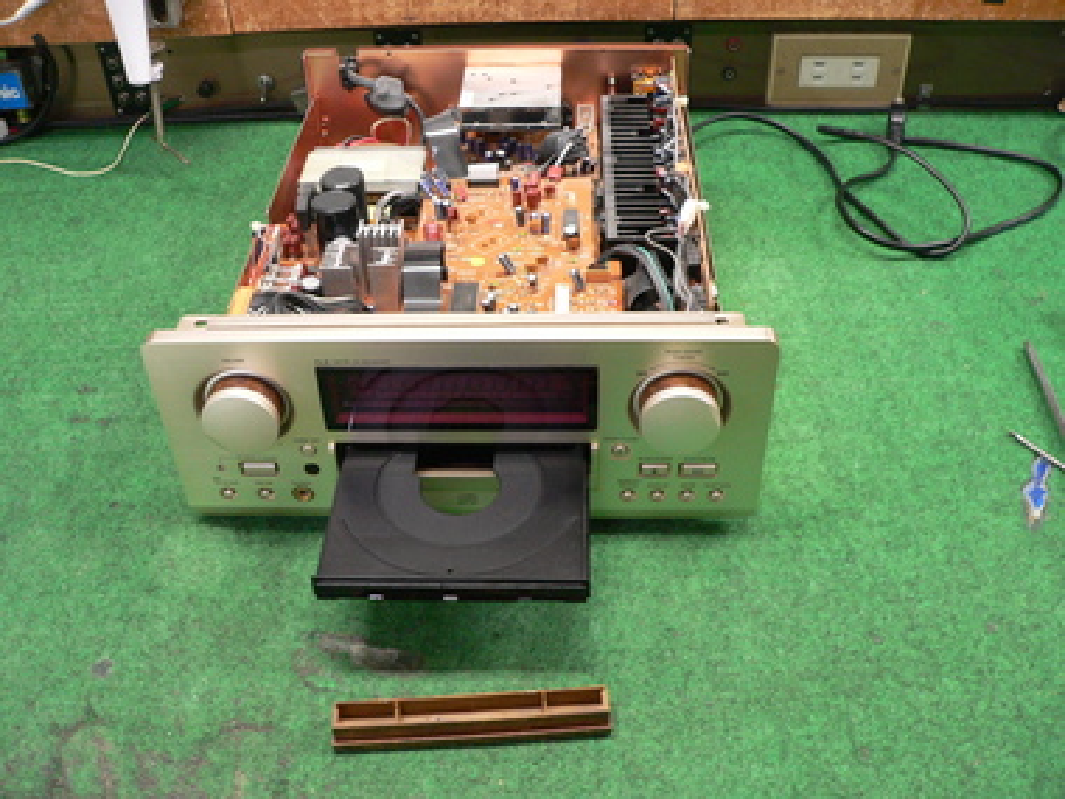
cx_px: 532
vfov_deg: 39.7
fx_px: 1108
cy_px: 400
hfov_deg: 51.4
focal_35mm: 36
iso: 200
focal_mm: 6
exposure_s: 1/13
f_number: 2.8
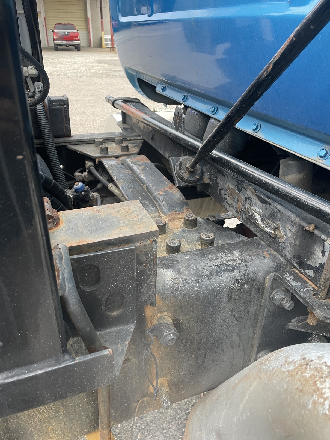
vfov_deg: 67.3
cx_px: 165
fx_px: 330
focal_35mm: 26
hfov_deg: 53.1
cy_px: 220
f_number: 1.6
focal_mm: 4.2
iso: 125
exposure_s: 1/93
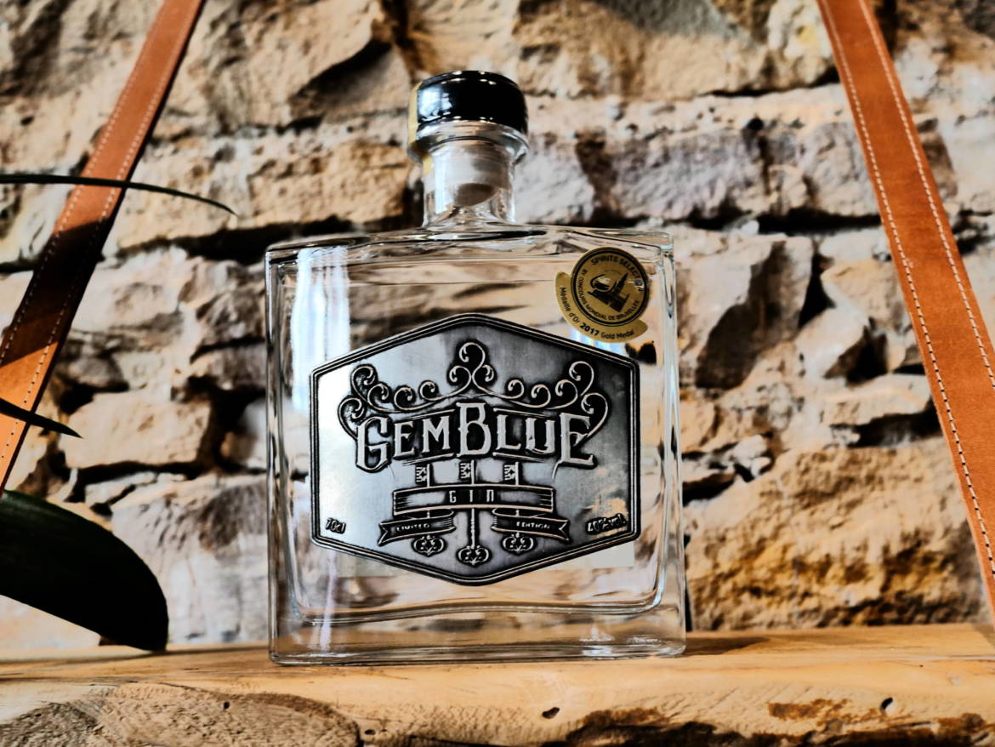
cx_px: 498
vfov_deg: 36.0
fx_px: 1150
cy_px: 374
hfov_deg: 46.8
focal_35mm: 40
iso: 800
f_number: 3.5
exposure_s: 1/60
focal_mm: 20
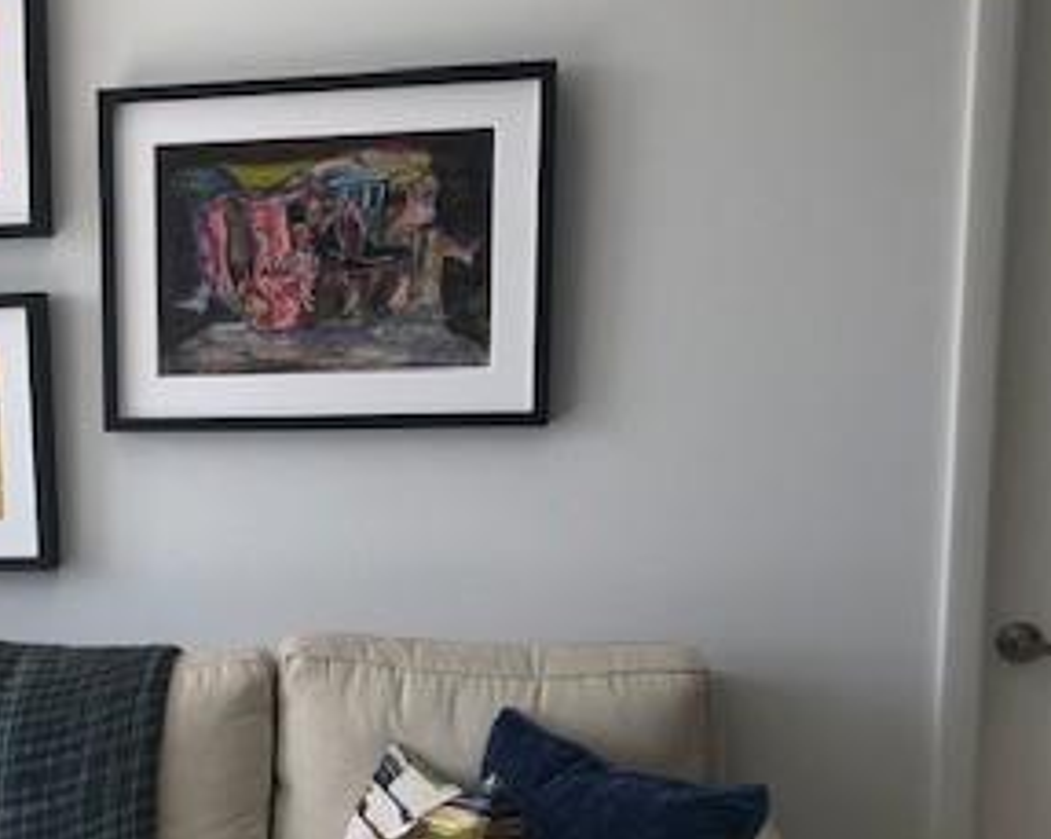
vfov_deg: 24.6
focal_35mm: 61
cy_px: 667
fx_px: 1896
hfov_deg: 29.5
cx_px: 81
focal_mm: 3.99
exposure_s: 1/141
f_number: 1.8
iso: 20
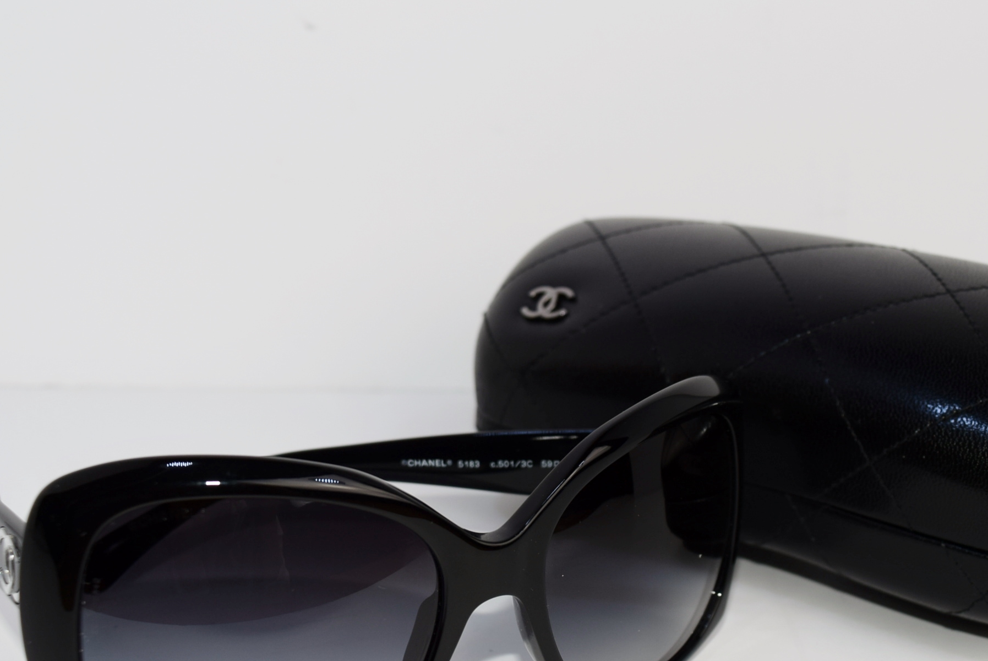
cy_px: 486
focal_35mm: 60
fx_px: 1648
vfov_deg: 22.5
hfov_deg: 33.3
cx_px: 559
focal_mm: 24
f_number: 5.6
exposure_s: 1/125
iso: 180
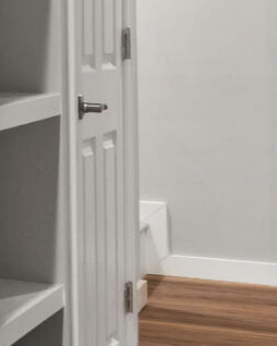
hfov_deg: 7.5
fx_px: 1364
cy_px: -14
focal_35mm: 133
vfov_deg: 14.2
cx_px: -867
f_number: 8
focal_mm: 10
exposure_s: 2
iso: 100
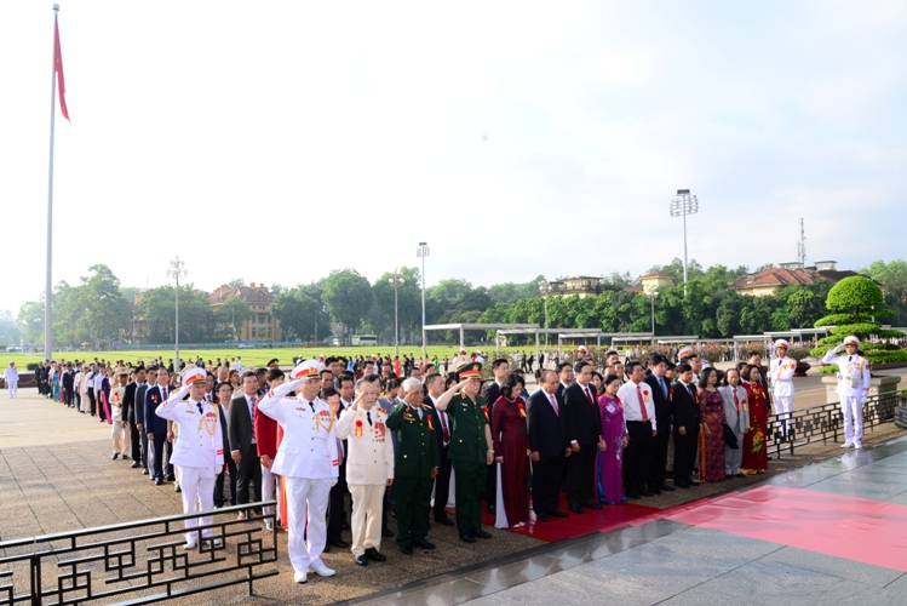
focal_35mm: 24
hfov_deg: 73.7
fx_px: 605
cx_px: 454
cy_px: 303
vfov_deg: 53.2
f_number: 10
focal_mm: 24
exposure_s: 1/200
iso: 400
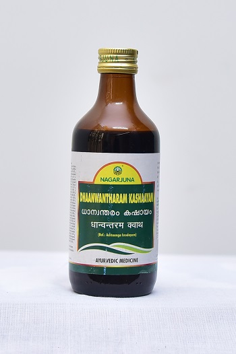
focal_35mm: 44
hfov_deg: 30.5
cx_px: 118
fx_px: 433
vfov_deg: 44.5
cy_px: 177
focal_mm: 44
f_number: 4
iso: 1250
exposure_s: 1/100
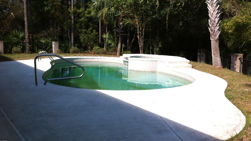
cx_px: 127
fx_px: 260
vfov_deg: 30.3
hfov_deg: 51.6
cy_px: 51
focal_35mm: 39
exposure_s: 1/718
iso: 80
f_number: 2.8
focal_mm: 3.85
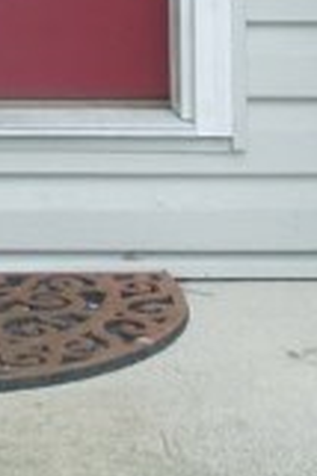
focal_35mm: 124
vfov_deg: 14.3
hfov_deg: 10.8
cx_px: -104
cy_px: -423
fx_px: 1641
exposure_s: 1/160
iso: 100
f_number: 3.3
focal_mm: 4.5
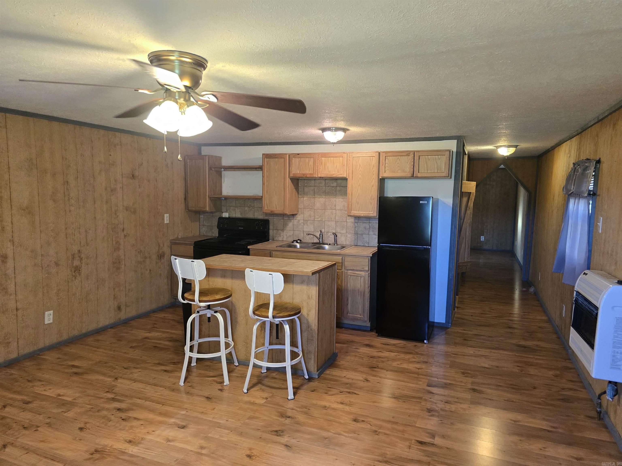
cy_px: 233
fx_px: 413
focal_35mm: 23
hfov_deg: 73.9
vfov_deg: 58.9
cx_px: 311
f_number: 1.7
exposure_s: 1/120
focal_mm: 6.3
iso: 500
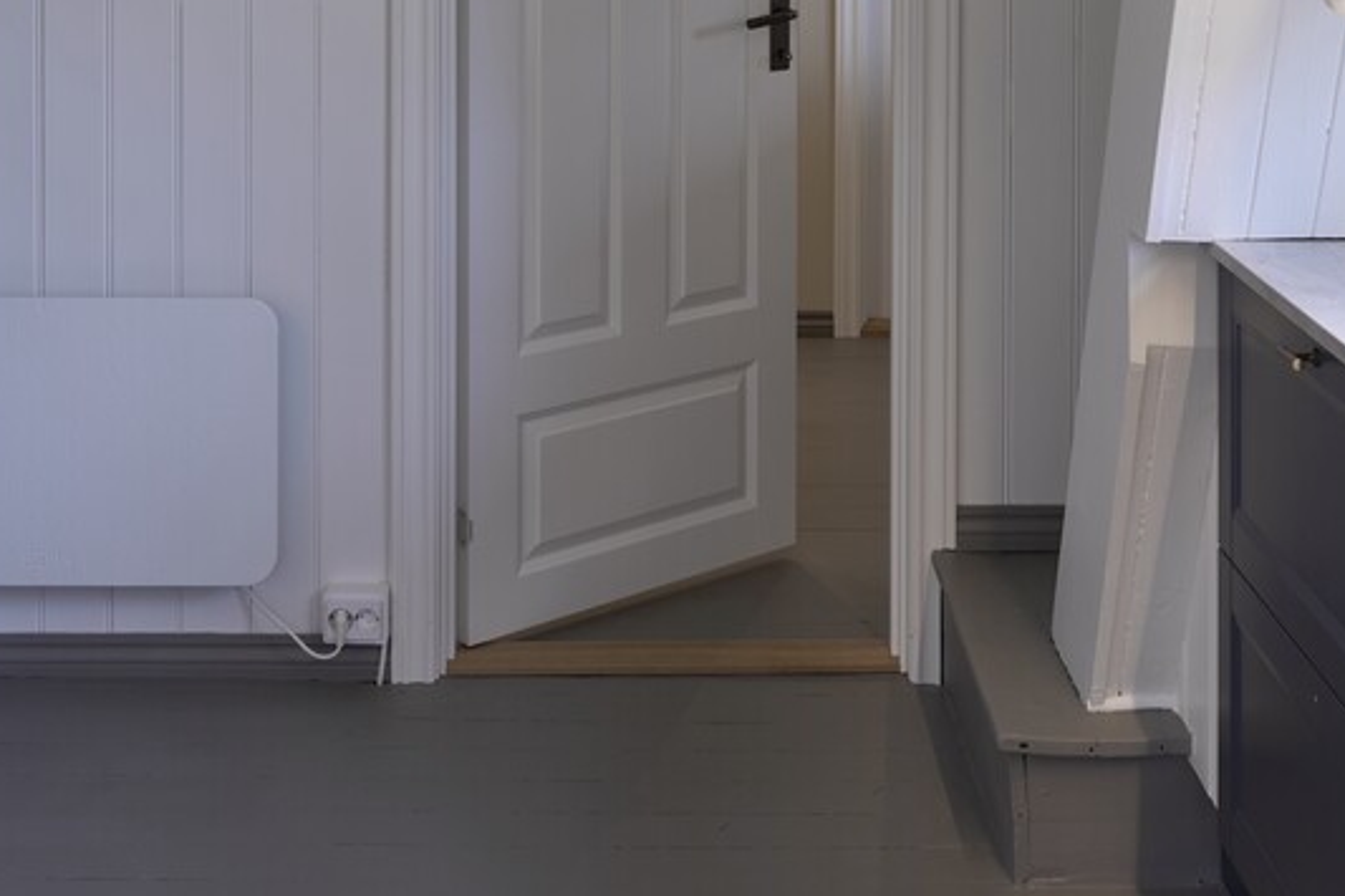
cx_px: 651
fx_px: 2017
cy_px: -230
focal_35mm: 54
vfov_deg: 22.7
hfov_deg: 36.9
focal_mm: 14
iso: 400
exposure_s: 1/6
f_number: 8
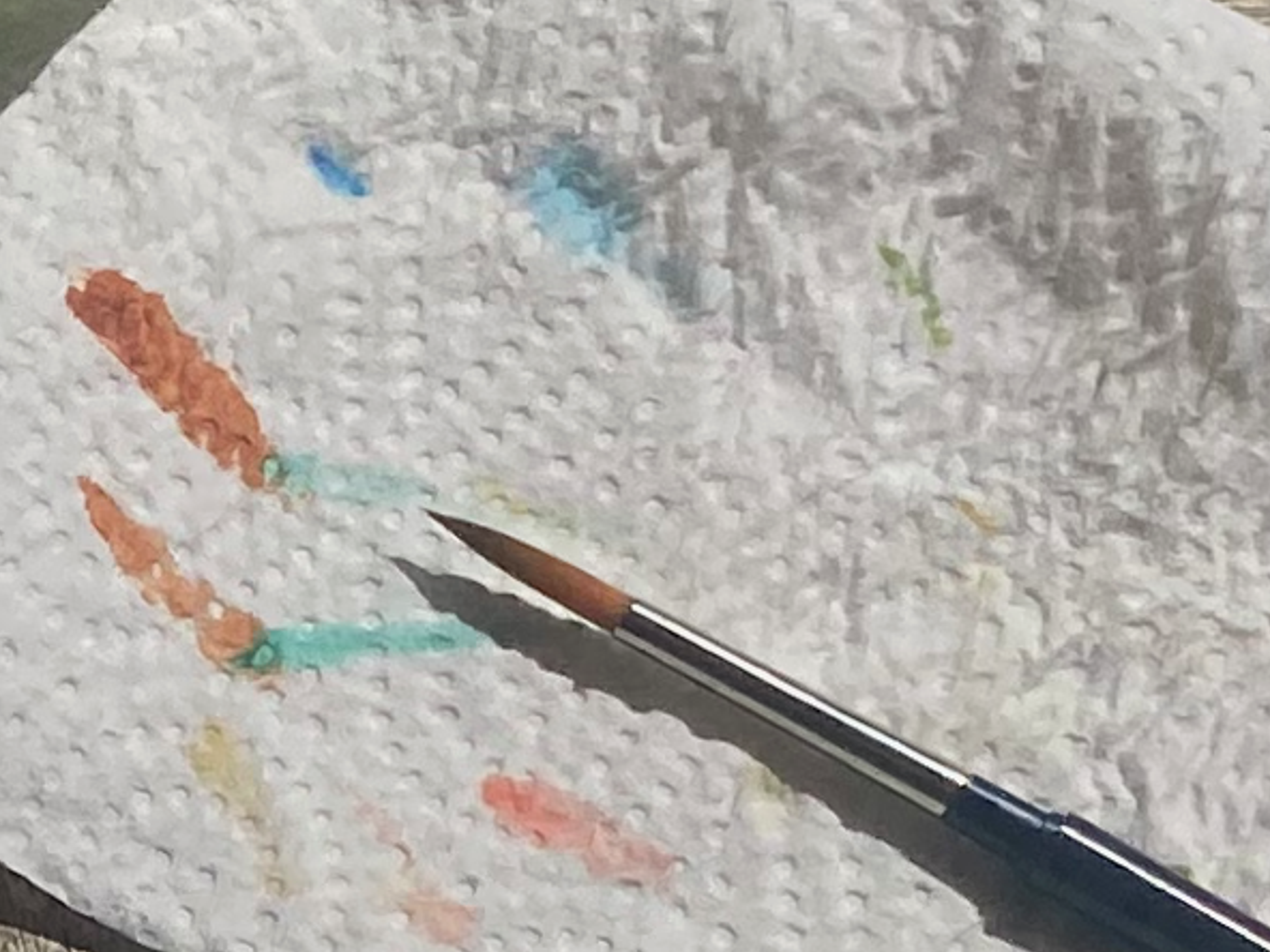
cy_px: 1317
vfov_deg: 8.3
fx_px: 6494
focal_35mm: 177
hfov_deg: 10.7
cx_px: -777
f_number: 1.8
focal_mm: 4.25
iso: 32
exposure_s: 1/12658
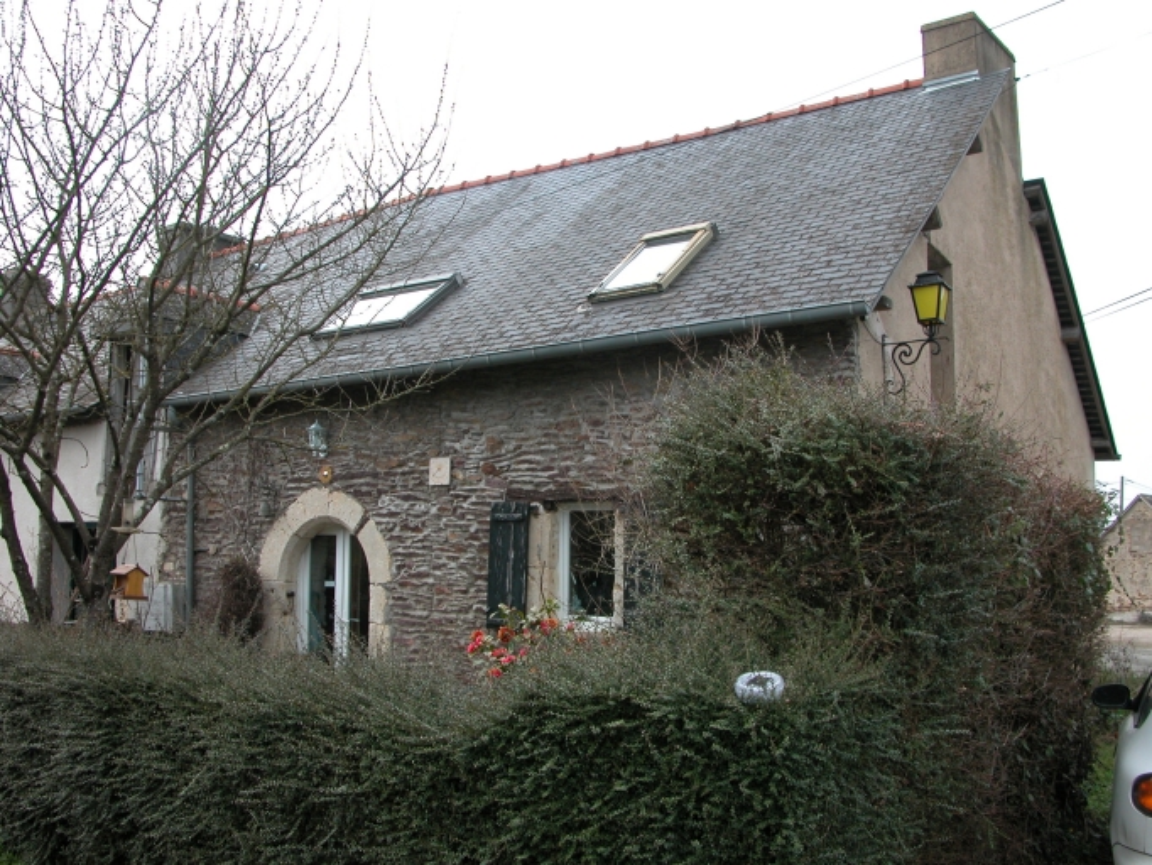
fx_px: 1165
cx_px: 576
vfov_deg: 40.7
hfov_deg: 52.6
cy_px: 432
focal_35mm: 35
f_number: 4.5
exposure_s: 1/136
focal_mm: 8.9
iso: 100
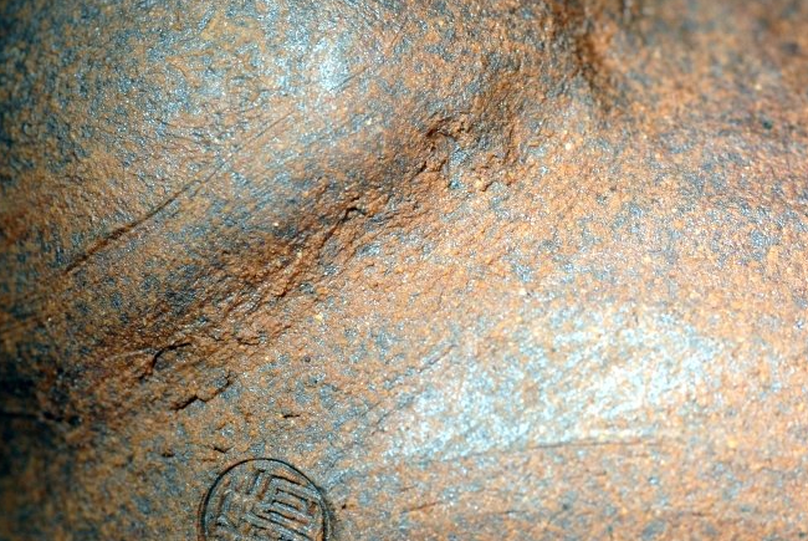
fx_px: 4576
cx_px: 489
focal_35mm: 204
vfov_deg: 6.8
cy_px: 264
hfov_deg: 10.1
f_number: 11
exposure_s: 1/30
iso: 400
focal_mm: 105
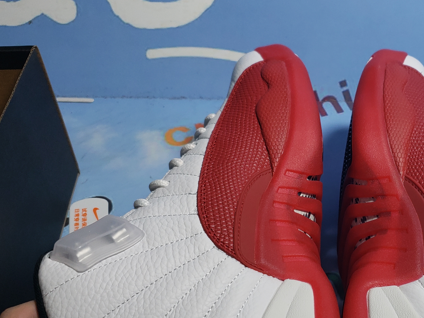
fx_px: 576
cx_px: 339
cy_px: 215
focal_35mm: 47
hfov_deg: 38.9
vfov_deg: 30.6
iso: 50
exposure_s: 1/583
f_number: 1.5
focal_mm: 4.3
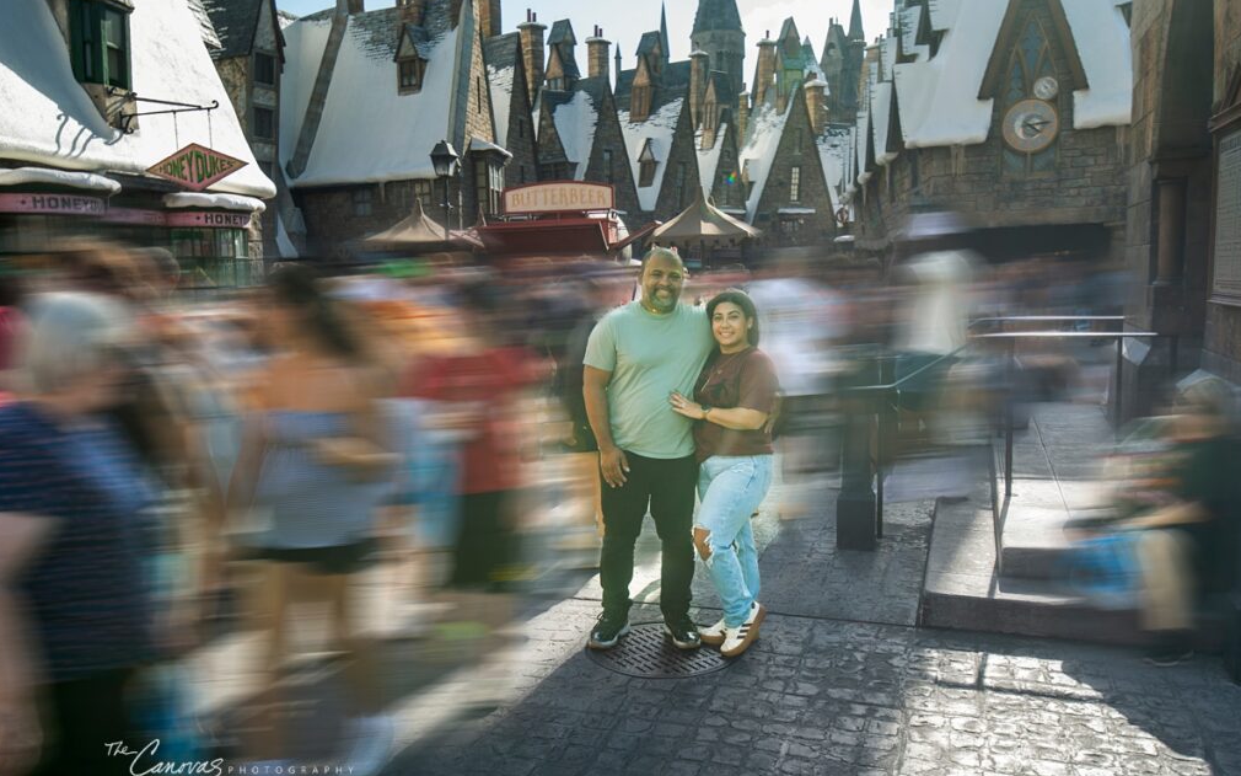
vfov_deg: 40.6
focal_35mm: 31
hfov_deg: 61.2
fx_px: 1048
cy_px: 390
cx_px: 622
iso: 100
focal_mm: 30
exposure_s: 1/320
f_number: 3.5
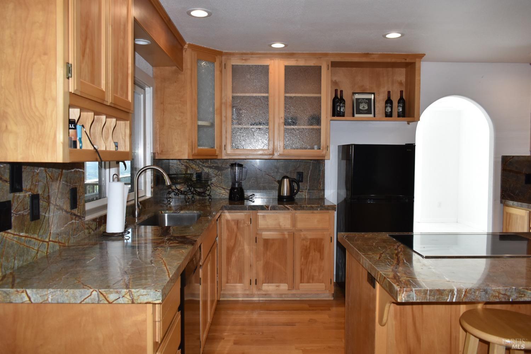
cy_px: 177
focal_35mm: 27
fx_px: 398
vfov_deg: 47.9
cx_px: 266
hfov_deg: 67.4
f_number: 5.6
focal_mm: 18
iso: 500
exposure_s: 1/125
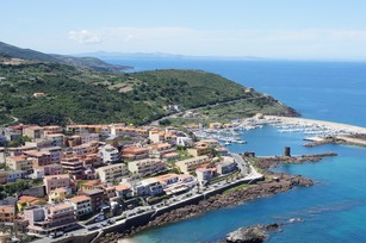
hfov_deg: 32.7
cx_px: 254
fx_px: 617
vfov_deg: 22.3
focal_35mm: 61
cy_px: 148
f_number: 13
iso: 200
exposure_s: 1/160
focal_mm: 27
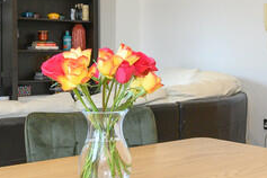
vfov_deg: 19.6
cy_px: 54
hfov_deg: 28.2
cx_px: 235
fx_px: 512
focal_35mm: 69
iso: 500
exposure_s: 1/25
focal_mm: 16
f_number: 8
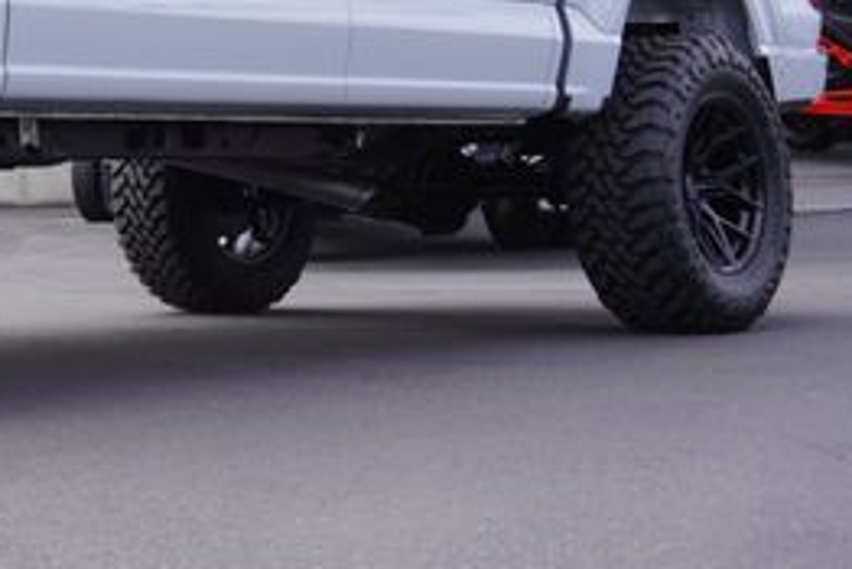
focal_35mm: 84
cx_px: -94
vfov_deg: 15.6
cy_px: -114
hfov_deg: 22.7
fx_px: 1994
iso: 100
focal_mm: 23
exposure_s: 1/100
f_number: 7.1
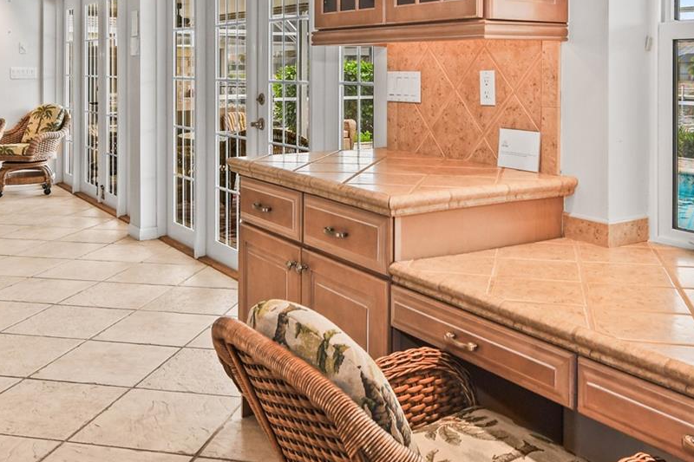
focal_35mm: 42
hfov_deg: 46.4
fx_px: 809
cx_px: 380
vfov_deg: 30.7
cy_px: 64
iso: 200
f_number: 8
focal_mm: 14
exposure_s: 1/8
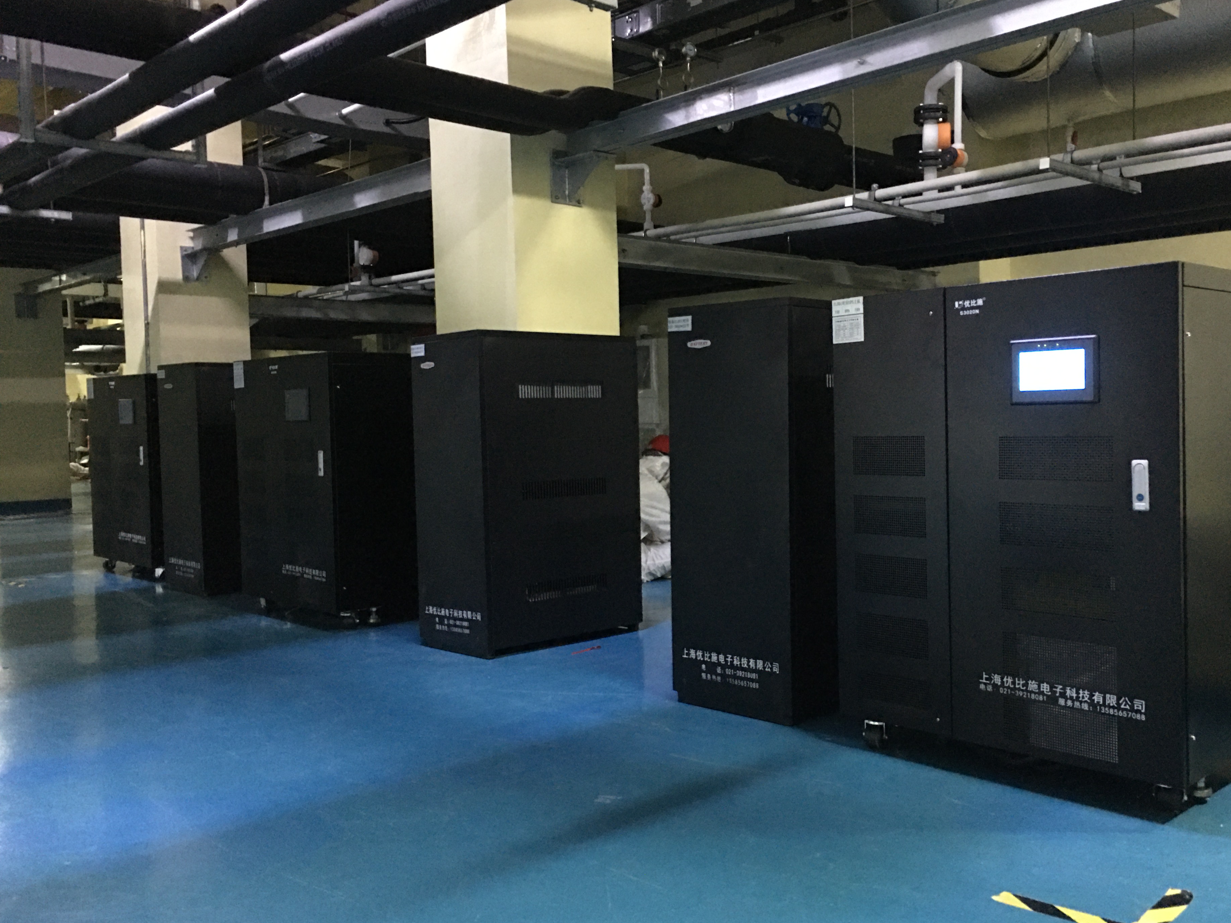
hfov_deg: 56.7
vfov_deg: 44.2
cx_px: 678
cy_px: 467
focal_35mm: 32
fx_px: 1138
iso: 200
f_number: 2.2
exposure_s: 1/4
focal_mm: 4.15
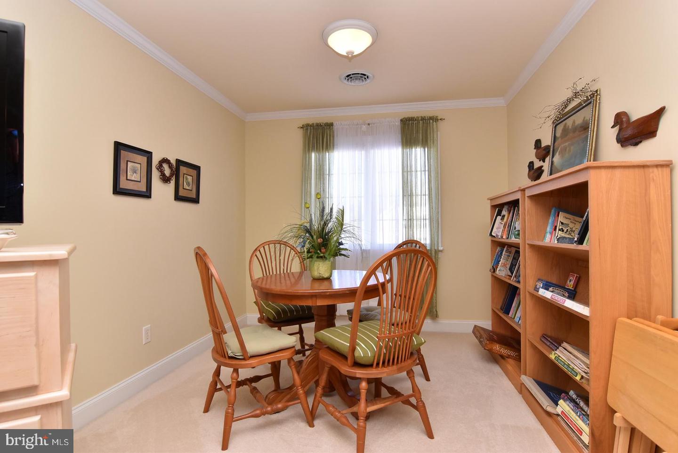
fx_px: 339
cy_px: 226
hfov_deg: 90.0
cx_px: 339
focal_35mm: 18
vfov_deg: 67.5
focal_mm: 12
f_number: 8
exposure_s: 1/100
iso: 800
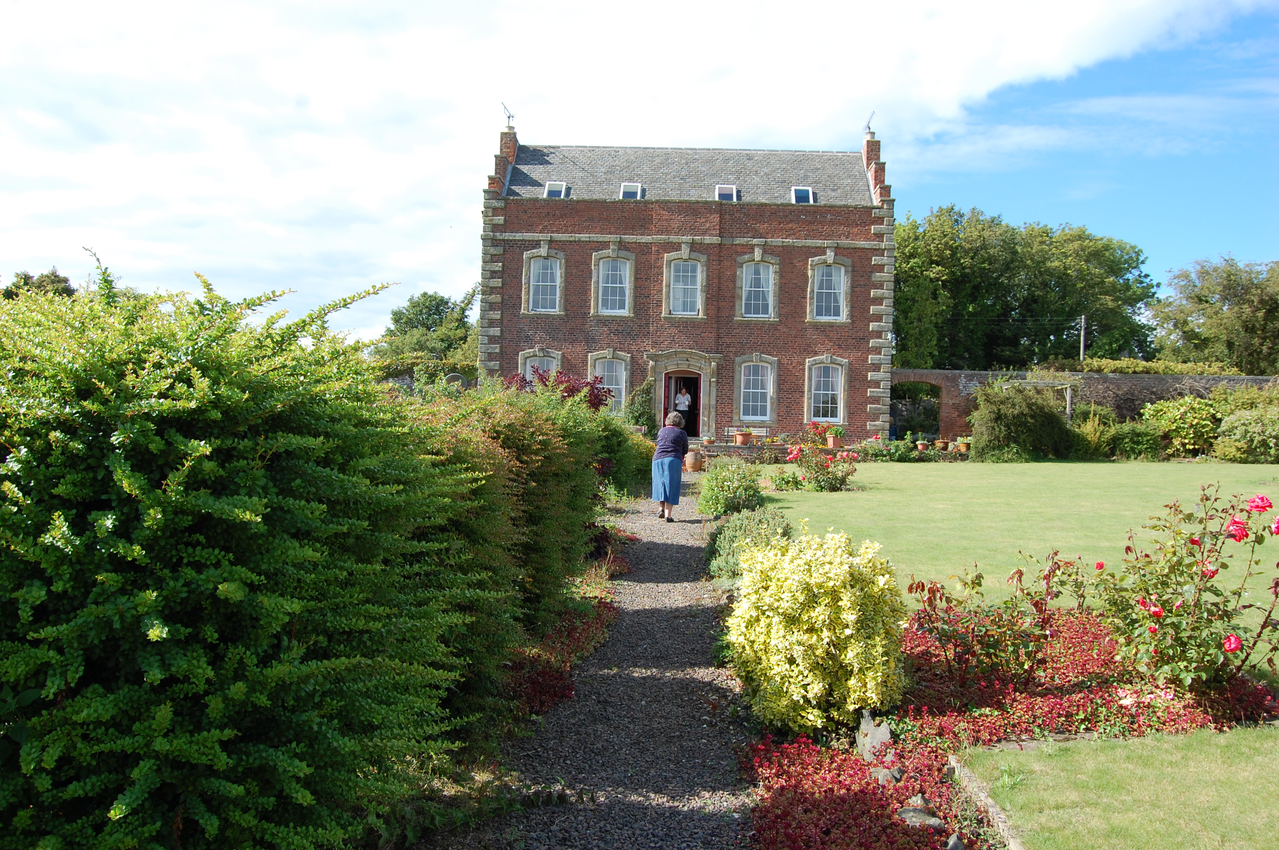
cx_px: 640
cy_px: 425
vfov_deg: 47.8
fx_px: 958
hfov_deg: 67.4
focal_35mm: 27
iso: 200
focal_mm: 18
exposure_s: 1/200
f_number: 7.1
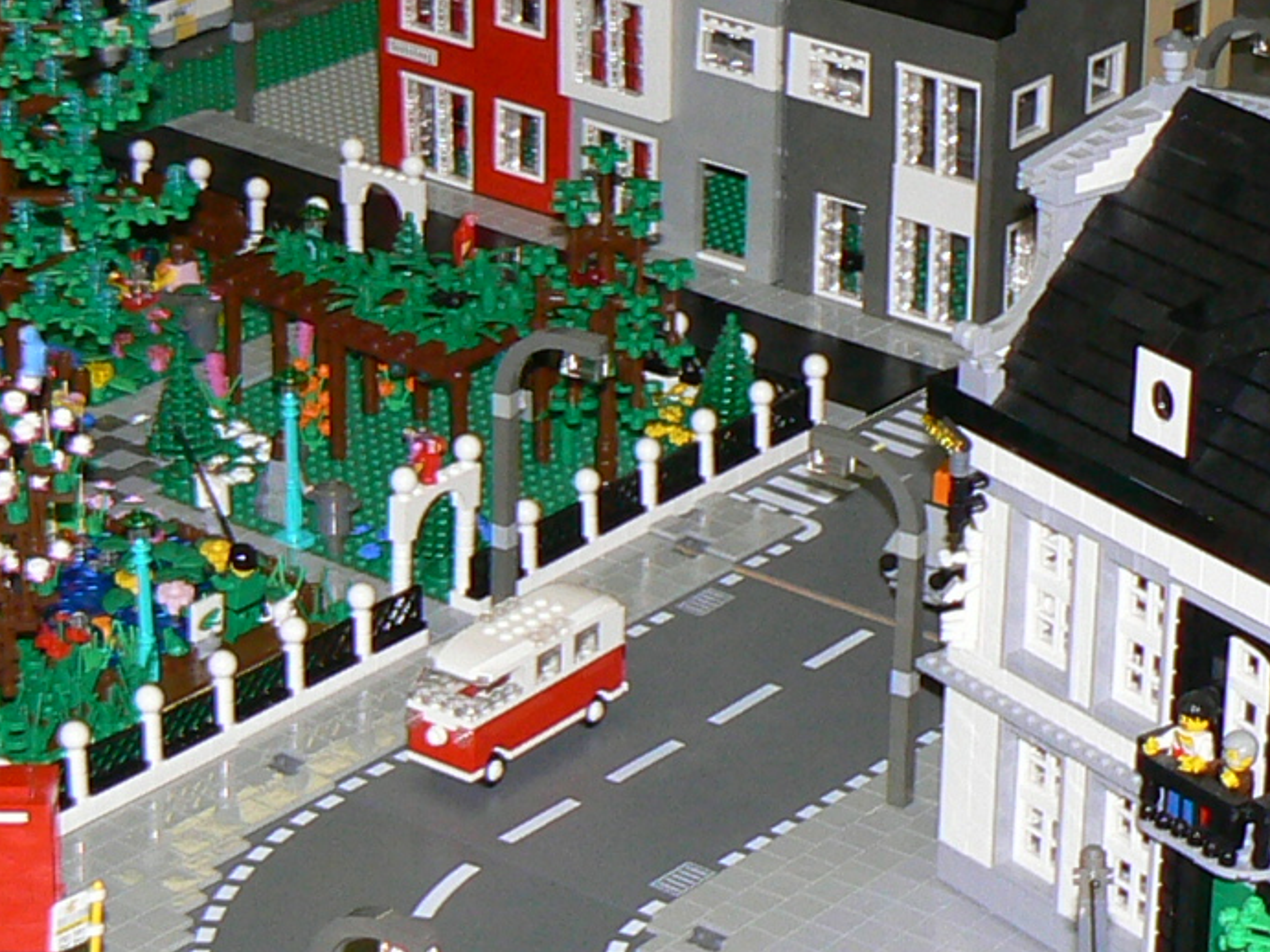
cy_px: 500
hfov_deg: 16.4
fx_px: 4402
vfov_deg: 12.3
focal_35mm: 120
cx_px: 844
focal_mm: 6
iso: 100
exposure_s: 1/30
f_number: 2.8
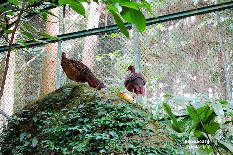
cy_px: 78
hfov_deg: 24.5
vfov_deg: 16.4
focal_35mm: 83
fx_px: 537
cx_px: 116
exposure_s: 1/10
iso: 800
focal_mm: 30.26
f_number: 4
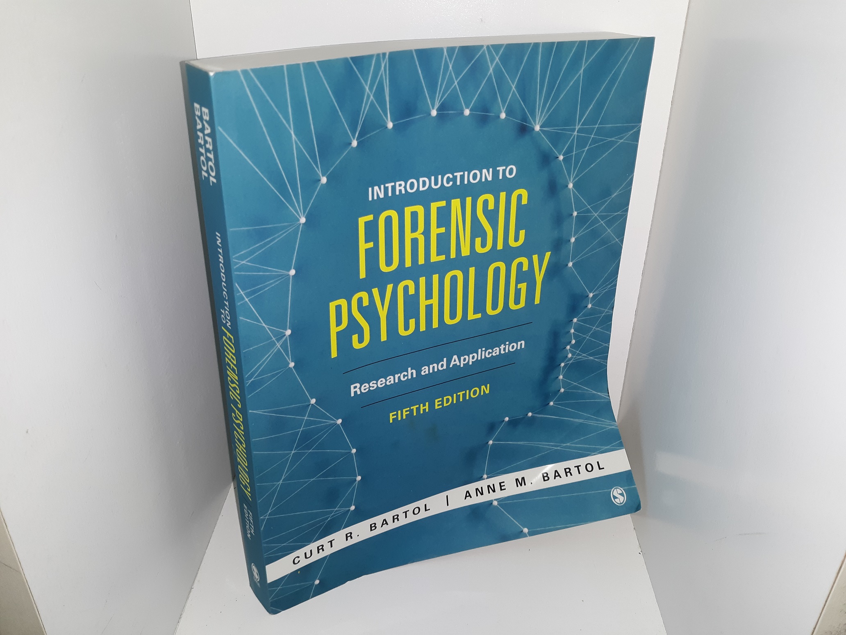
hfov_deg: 63.4
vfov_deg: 49.7
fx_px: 684
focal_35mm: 28
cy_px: 318
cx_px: 423
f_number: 1.7
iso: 50
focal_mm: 3.7
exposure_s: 1/120
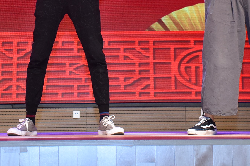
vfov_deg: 9.7
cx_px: 108
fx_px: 951
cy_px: -101
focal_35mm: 137
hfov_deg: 15.0
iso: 2000
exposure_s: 1/200
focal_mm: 42
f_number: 4.5
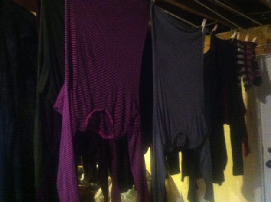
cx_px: 128
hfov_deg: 43.9
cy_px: 85
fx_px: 336
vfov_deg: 33.5
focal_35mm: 43
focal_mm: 3.85
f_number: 2.8
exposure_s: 1/15
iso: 1000
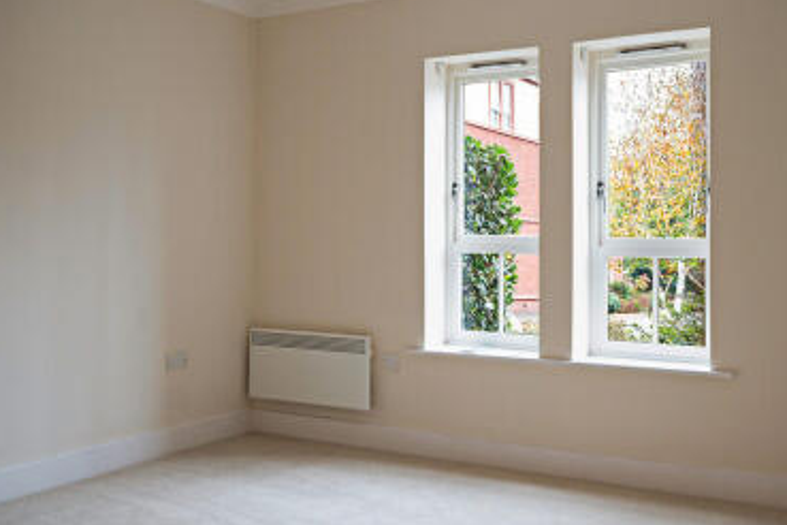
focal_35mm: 40
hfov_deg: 48.3
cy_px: 236
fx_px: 874
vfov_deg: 33.4
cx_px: 446
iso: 800
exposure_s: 1/30
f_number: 5
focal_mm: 31
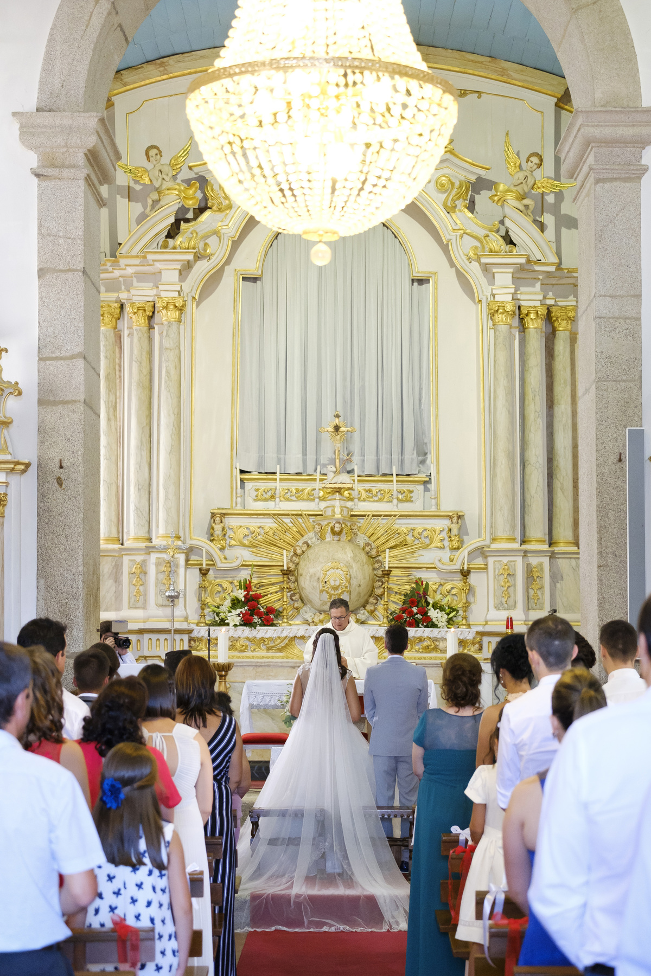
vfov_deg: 27.0
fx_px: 2034
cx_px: 326
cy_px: 488
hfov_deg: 18.2
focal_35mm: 75
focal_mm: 50
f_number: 2.8
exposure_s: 1/160
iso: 4000
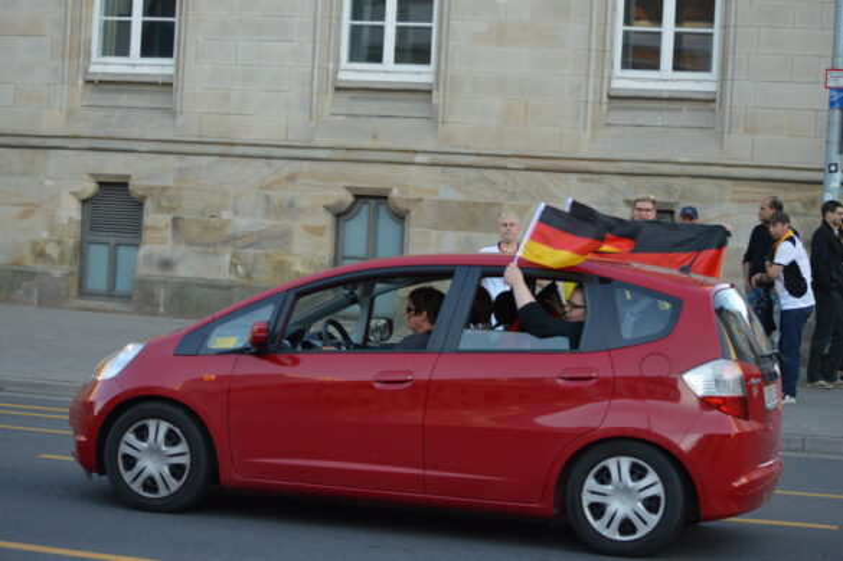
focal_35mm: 87
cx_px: 422
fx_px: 2035
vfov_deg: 15.7
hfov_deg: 23.4
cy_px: 280
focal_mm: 58
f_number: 4.5
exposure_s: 1/500
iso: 800
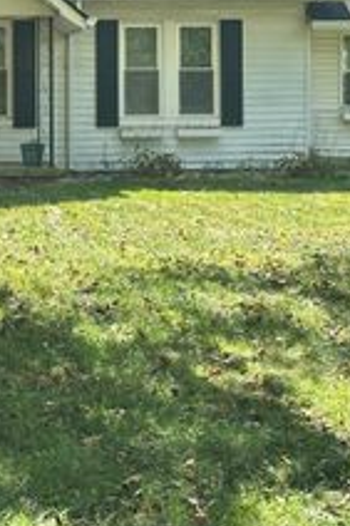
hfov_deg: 11.5
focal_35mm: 118
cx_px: 5
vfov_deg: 17.2
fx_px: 1724
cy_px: 118
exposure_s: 1/1019
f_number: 1.78
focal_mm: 6.86
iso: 64
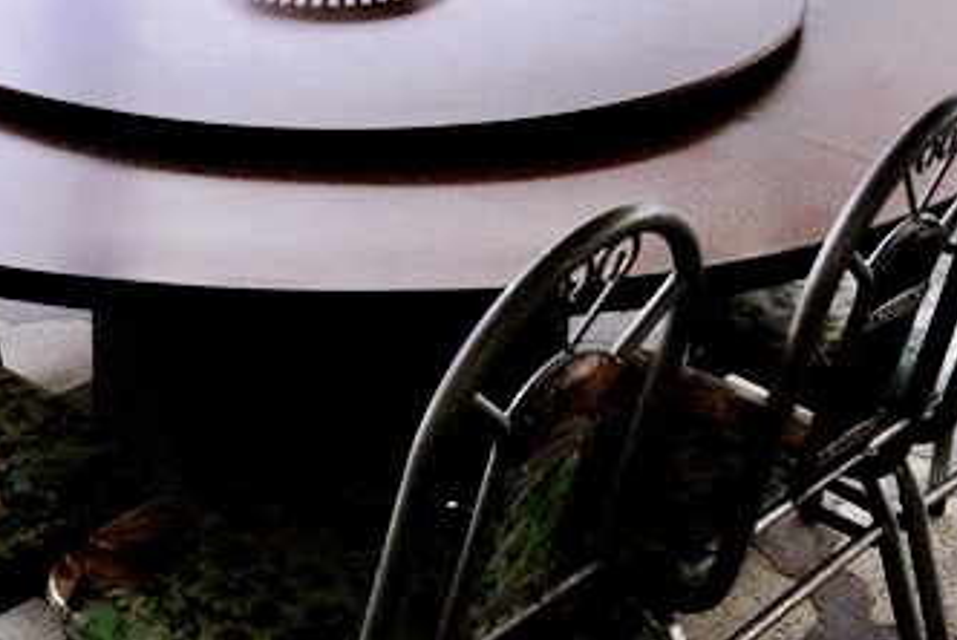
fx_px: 1969
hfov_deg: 27.2
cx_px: 343
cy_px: -195
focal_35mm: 74
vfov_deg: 17.3
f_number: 8
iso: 6400
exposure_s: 1/640
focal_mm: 24
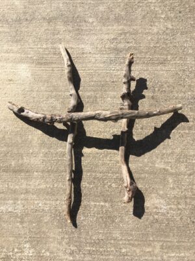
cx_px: 98
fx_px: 218
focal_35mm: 29
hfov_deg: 48.2
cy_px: 130
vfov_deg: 61.7
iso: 25
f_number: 2.2
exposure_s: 1/1603
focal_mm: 4.15
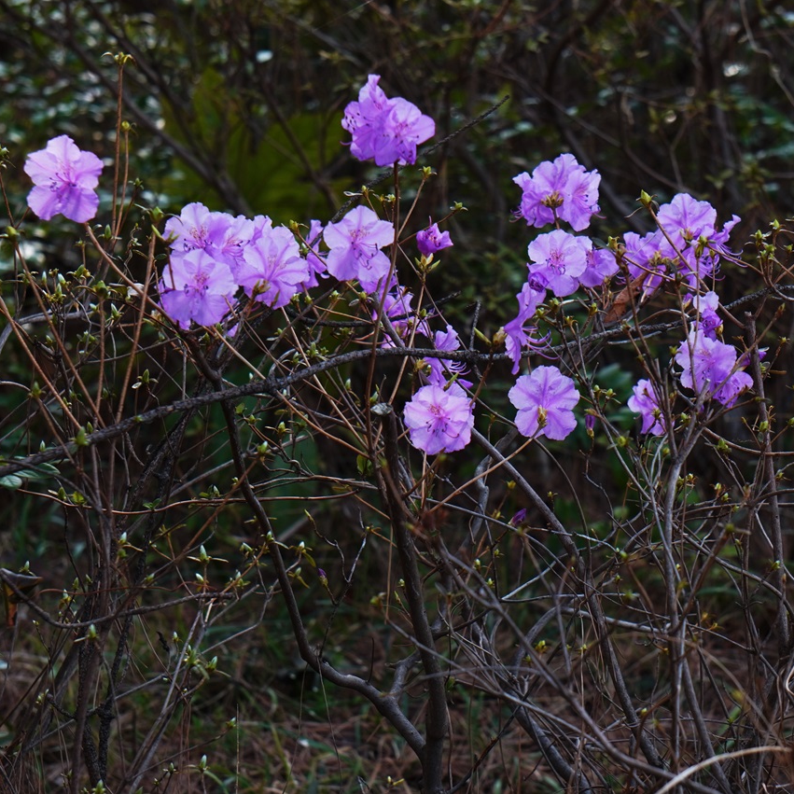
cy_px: 397
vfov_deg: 10.2
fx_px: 4428
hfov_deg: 10.2
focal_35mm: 171
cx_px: 472
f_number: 7.1
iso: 250
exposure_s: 1/80
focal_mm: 89
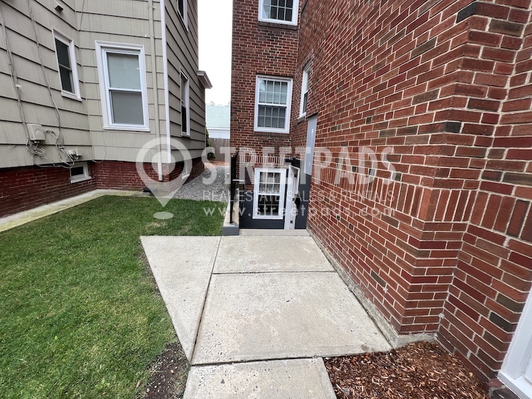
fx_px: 200
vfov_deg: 89.9
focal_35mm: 13
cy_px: 200
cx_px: 266
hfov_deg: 106.2
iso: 32
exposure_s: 1/99
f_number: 1.8
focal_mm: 1.57
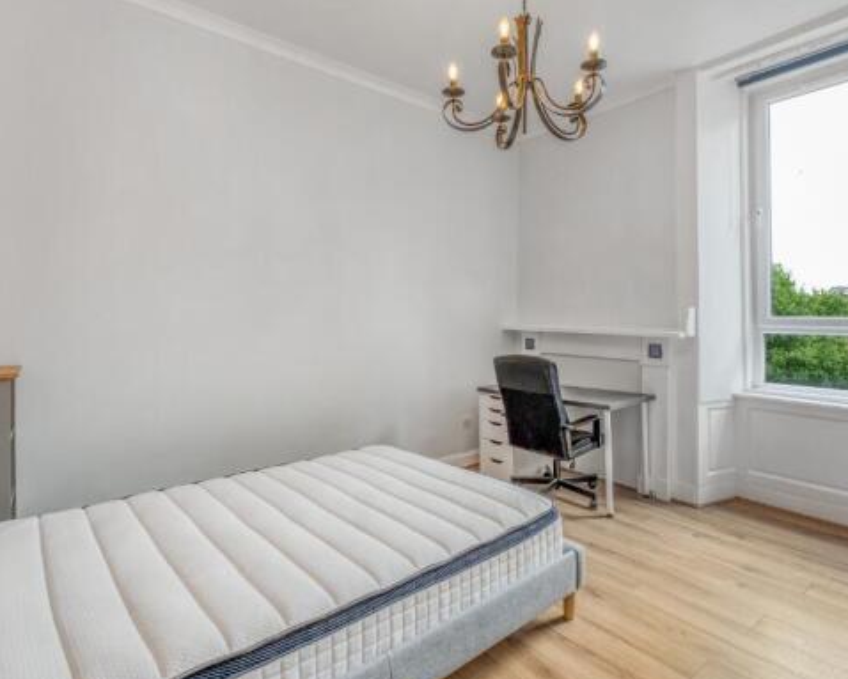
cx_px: 464
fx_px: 452
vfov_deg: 73.8
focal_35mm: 18
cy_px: 327
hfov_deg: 86.1
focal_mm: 14
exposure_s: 1/60
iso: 320
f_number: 6.3
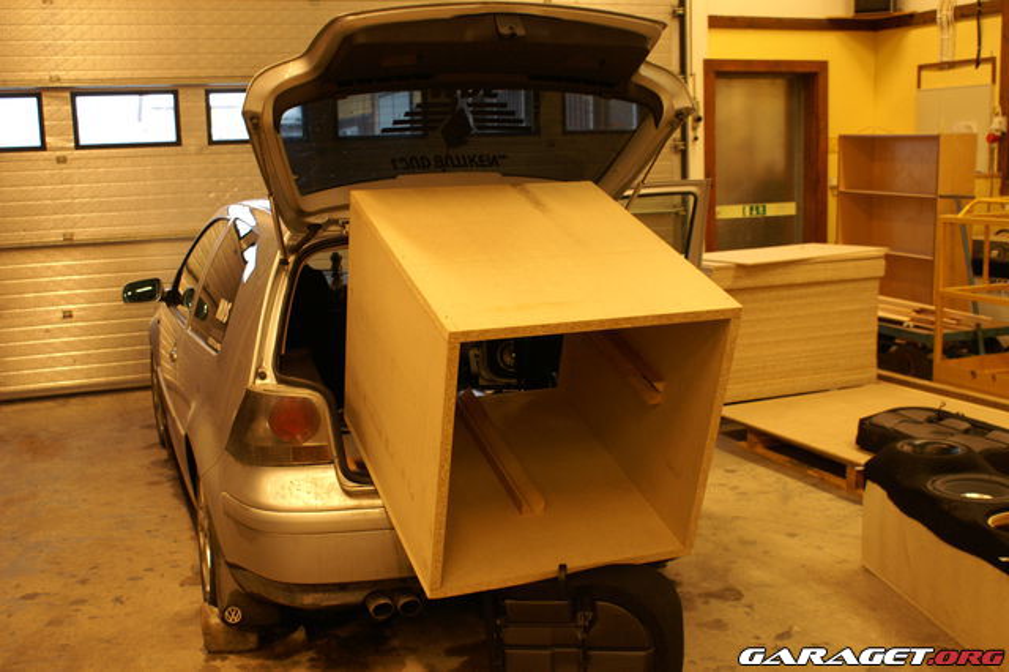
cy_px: 336
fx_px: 1092
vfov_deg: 34.2
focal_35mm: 39
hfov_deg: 49.6
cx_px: 504
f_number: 4.5
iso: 800
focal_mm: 26
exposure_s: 1/50
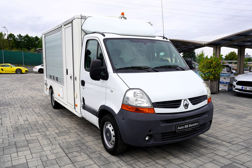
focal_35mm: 30
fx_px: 210
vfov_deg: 43.6
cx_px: 126
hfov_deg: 61.9
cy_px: 84
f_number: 6.3
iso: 100
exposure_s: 1/100
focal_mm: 30
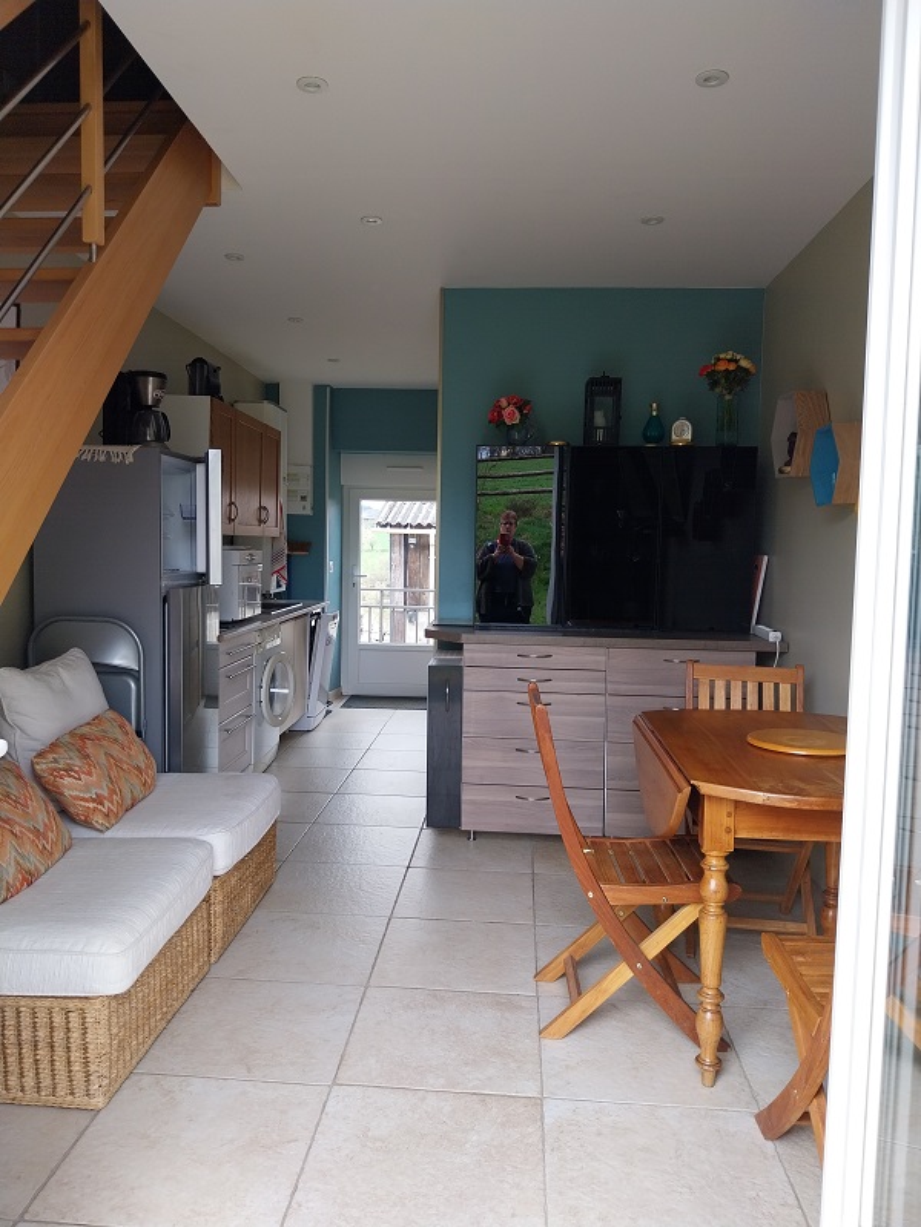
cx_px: 460
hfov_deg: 53.1
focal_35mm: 26
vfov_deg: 67.3
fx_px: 922
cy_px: 614
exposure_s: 1/50
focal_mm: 4
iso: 32
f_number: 1.8
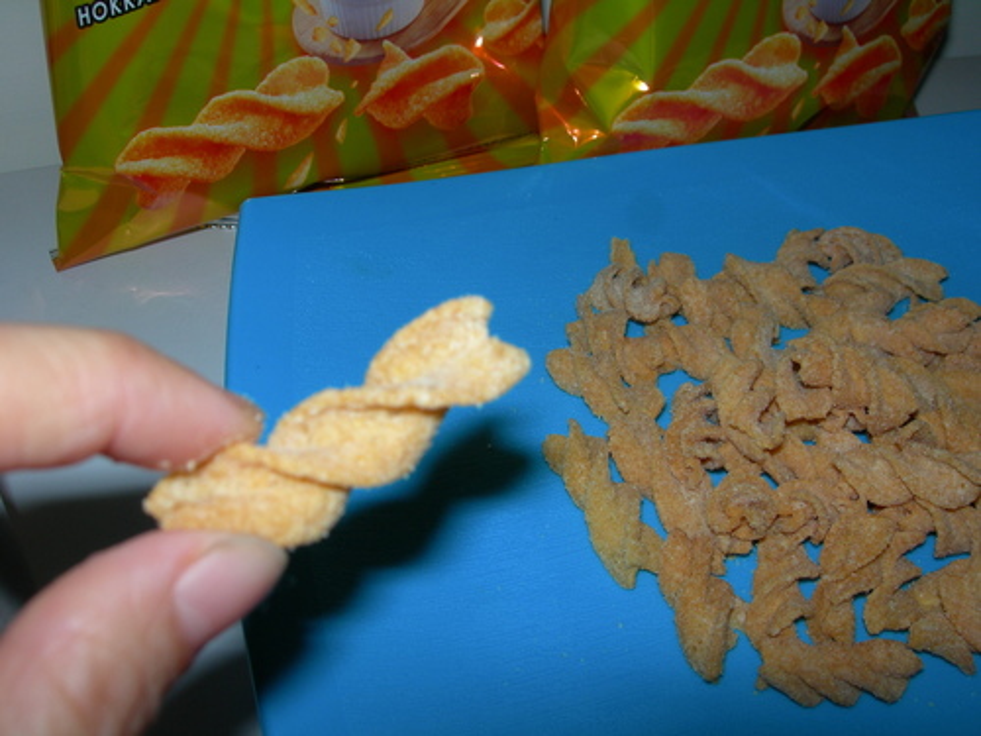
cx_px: 490
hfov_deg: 49.0
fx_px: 1077
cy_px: 368
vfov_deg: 37.7
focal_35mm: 38
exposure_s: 1/60.1
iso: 50
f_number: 4.8
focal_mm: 7.8
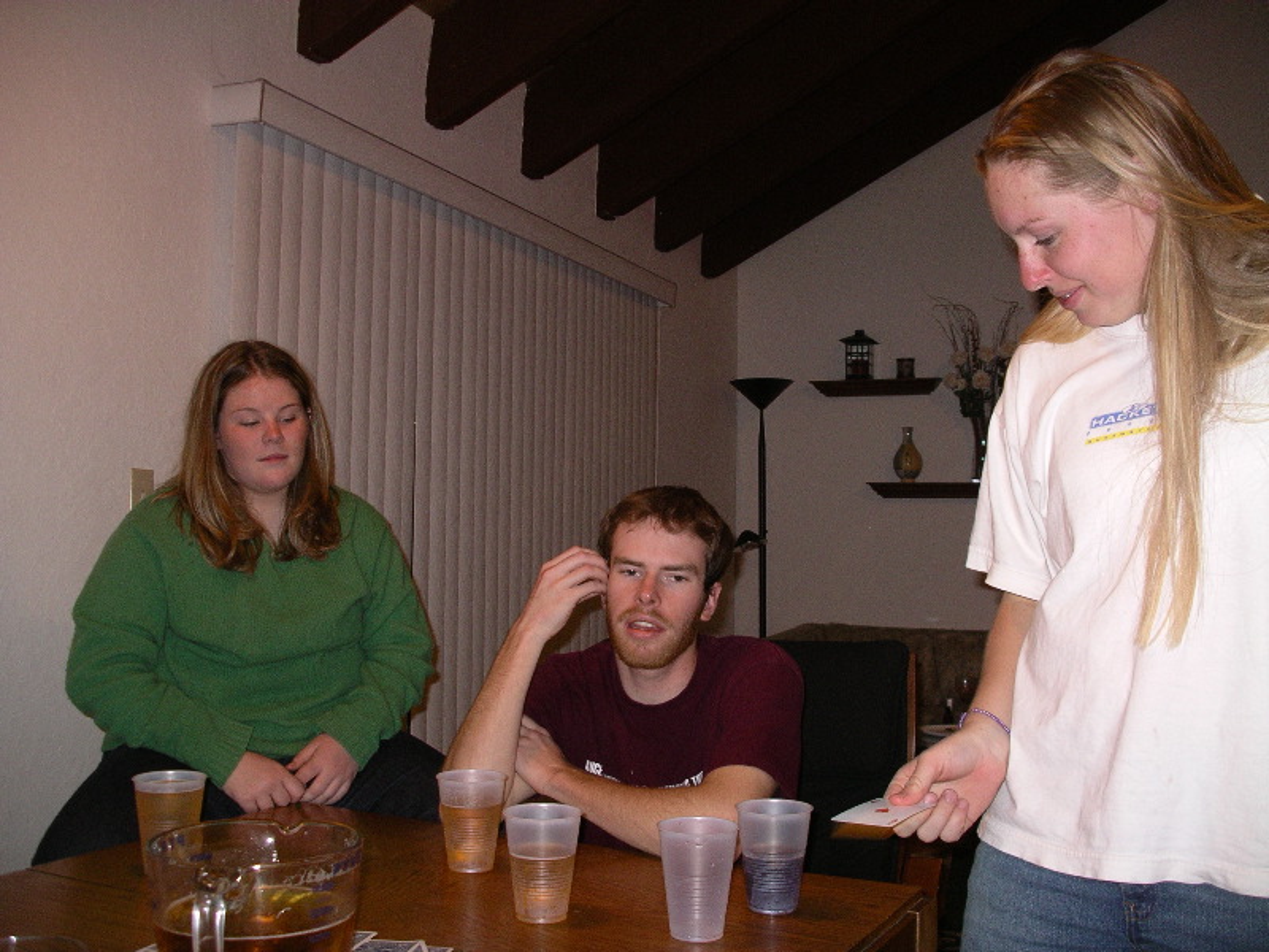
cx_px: 634
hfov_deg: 50.1
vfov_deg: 38.7
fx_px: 1356
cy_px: 476
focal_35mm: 37
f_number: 2.8
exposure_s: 1/40
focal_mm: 7.8
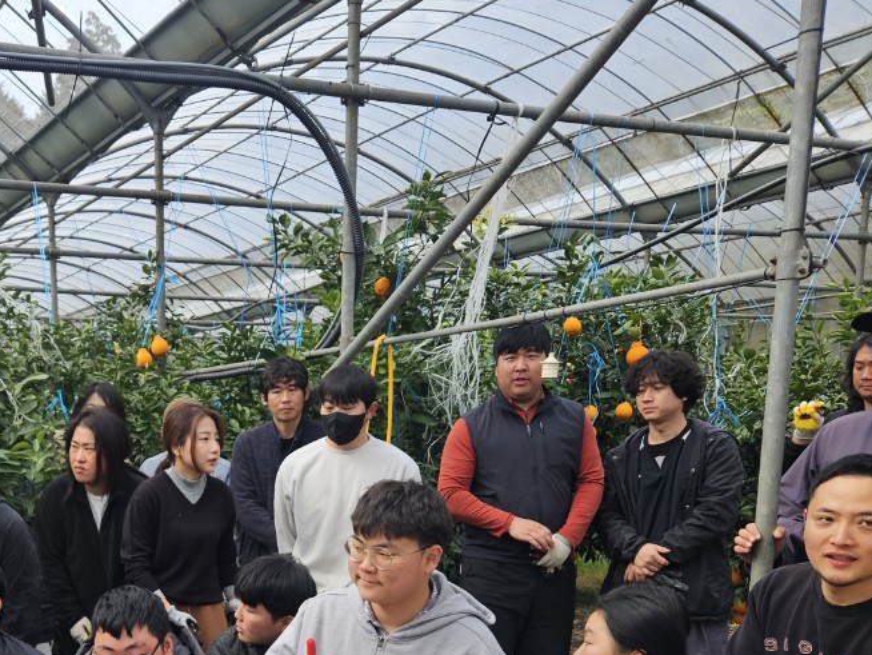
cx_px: 188
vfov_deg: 31.0
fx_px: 1134
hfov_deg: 40.5
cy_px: 566
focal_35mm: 45
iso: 25
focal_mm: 5.4
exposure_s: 1/445
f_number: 1.8
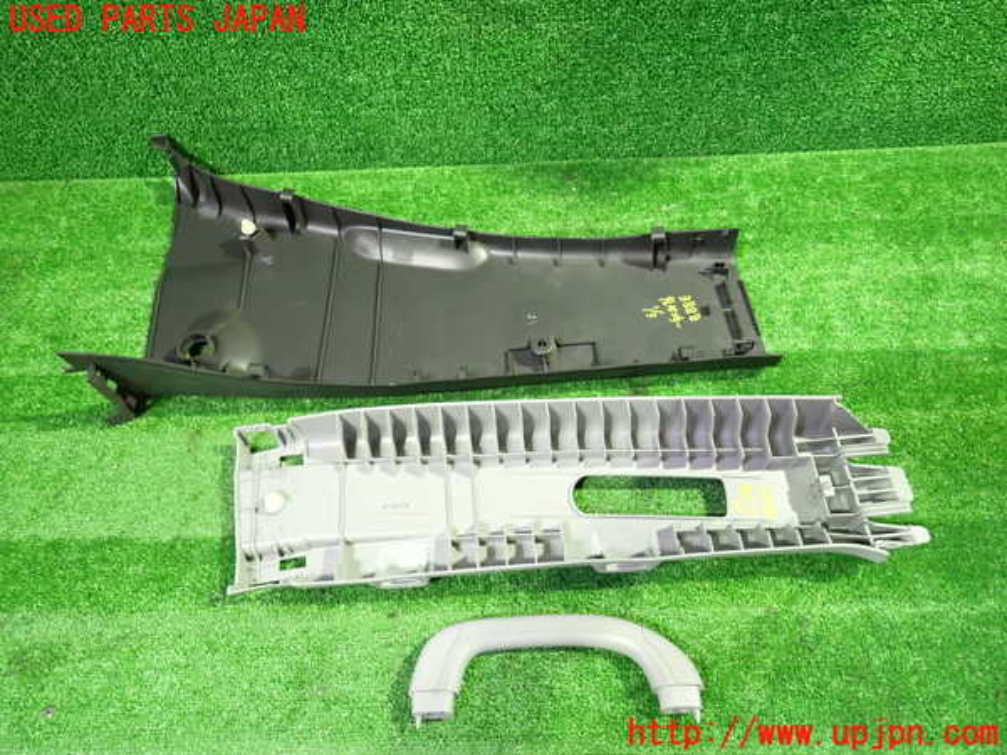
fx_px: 727
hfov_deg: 69.4
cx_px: 504
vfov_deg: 54.9
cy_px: 378
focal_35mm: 25
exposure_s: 1/25
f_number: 2
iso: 800
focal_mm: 4.5
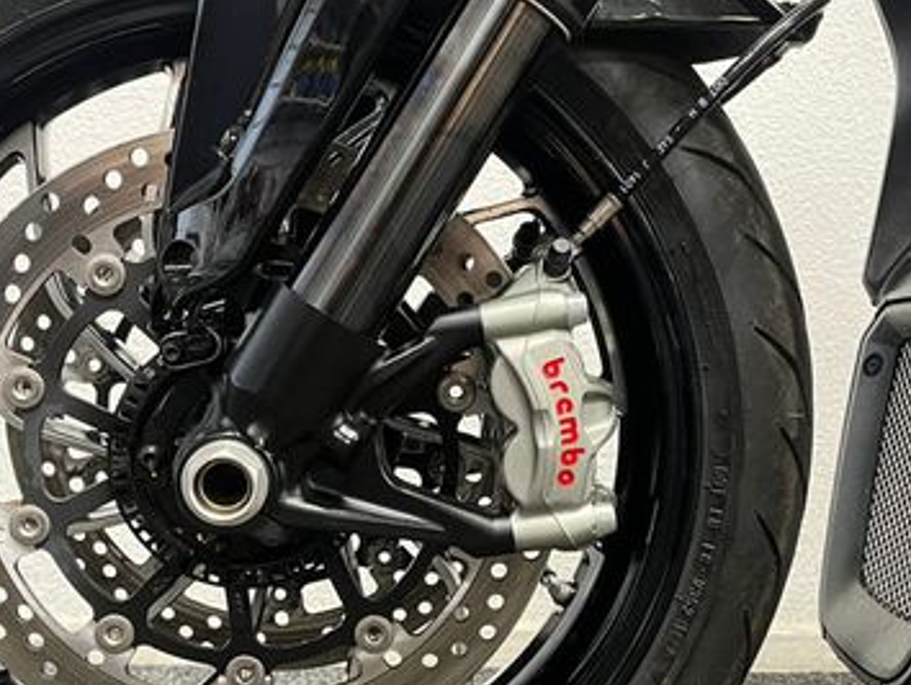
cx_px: 422
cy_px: 427
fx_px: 1238
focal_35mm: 47
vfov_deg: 30.8
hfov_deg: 40.4
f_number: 1.6
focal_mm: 5.1
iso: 400
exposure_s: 1/33
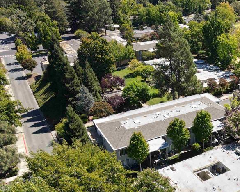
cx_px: 197
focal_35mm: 41
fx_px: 291
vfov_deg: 36.4
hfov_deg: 42.5
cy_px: 107
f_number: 2.8
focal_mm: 4.5
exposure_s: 1/400
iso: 100
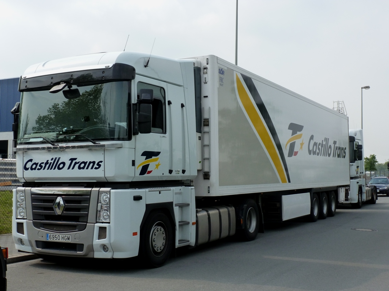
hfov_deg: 42.1
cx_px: 194
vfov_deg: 32.2
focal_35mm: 45
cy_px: 146
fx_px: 506
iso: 160
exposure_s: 1/400
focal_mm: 8
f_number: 4.5
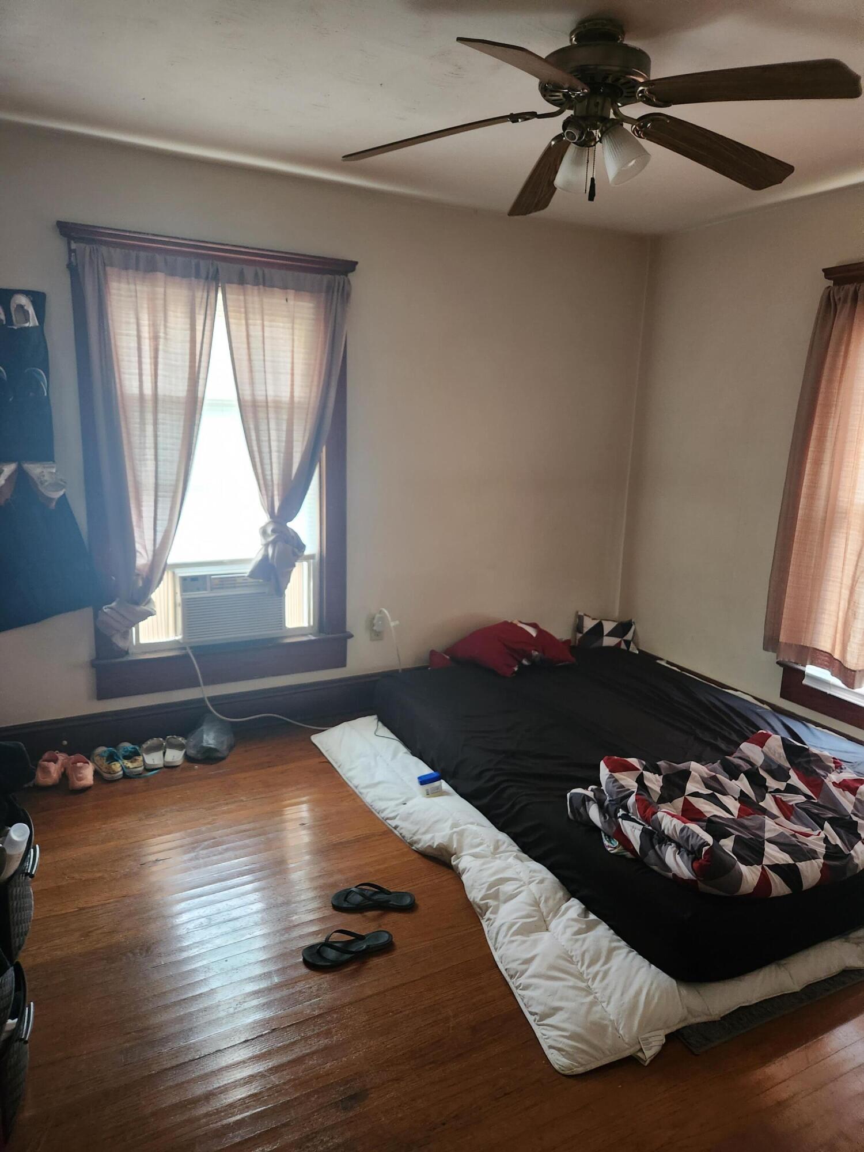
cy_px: 576
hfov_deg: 58.9
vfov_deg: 73.9
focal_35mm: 23
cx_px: 432
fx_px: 765
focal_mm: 5.4
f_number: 1.8
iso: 500
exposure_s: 1/60
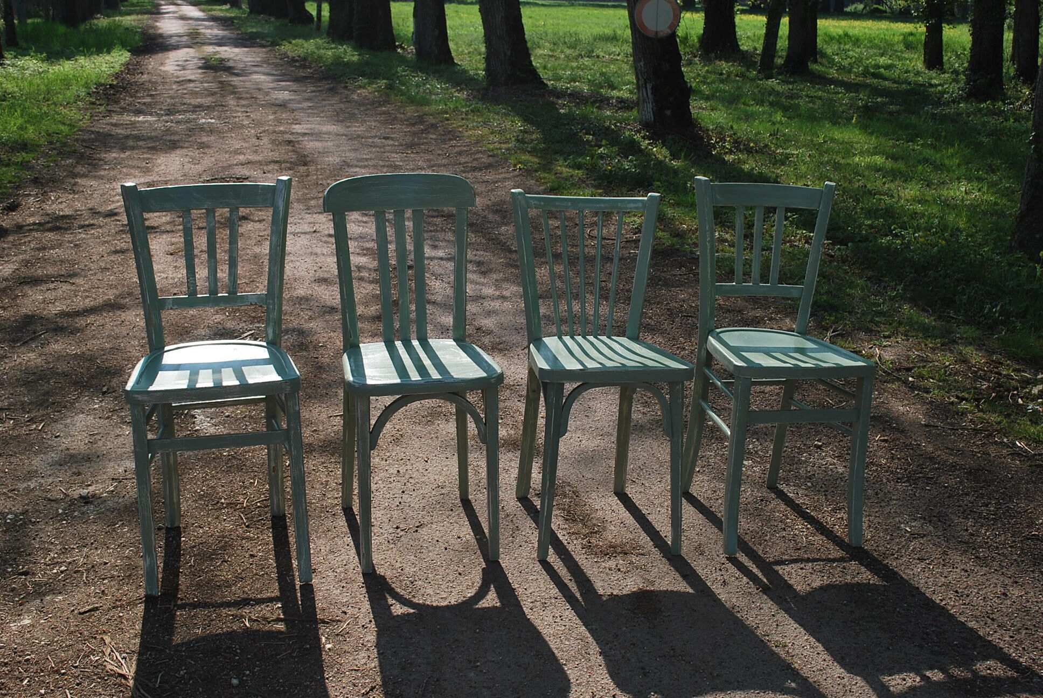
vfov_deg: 30.9
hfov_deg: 44.9
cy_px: 349
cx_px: 522
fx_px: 1262
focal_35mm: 44
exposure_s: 1/200
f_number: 7.1
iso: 100
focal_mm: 29
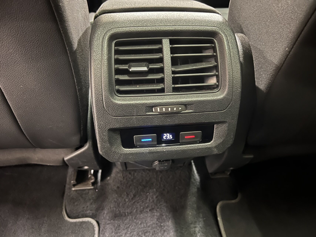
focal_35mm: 26
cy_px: 118
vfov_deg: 53.1
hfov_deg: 67.3
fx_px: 237
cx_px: 158
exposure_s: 1/5
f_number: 1.5
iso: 1000
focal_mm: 5.7
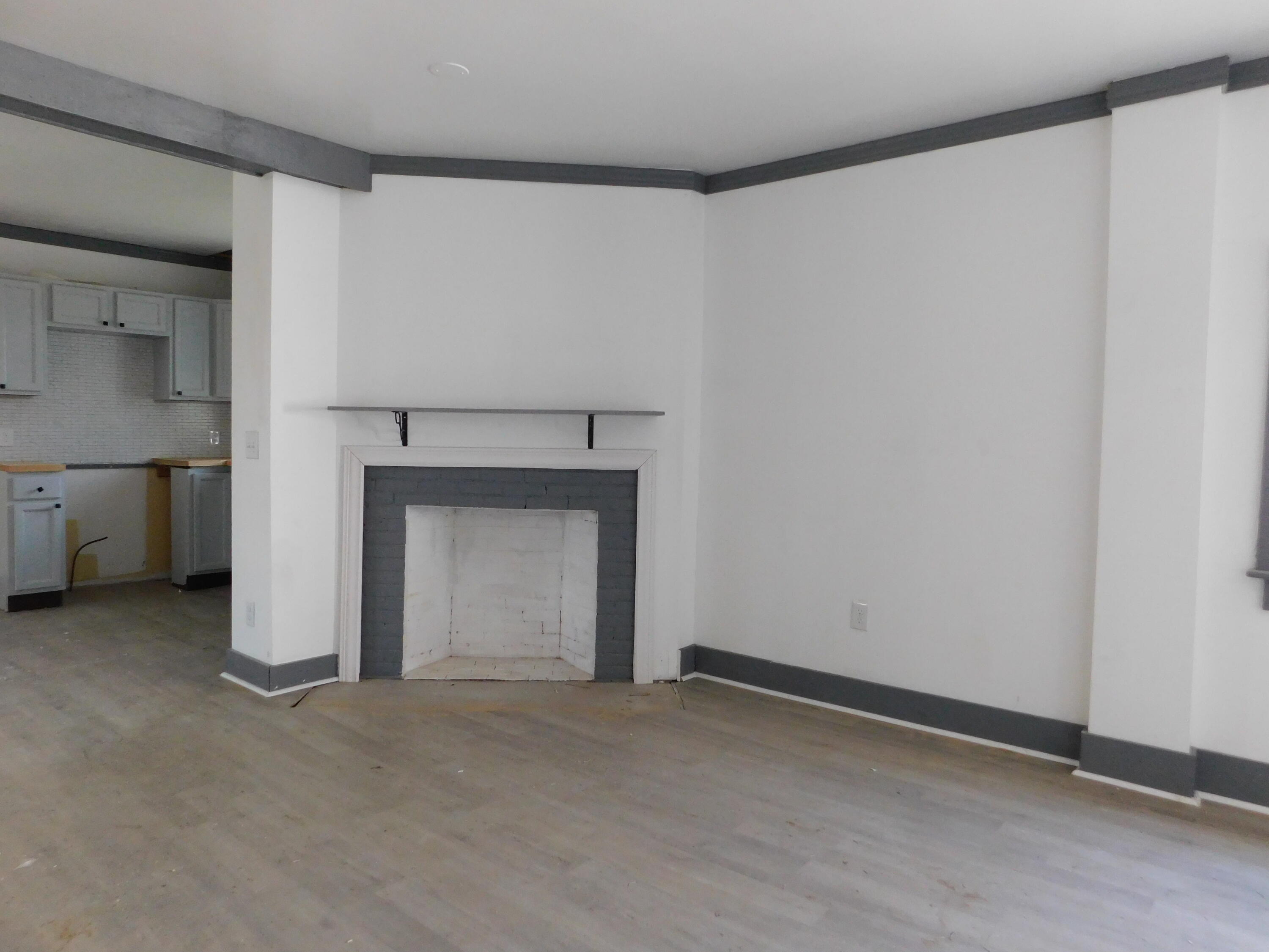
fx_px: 843
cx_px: 634
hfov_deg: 73.9
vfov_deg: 58.9
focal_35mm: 23
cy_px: 476
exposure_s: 1/30
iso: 450
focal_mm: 4
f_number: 3
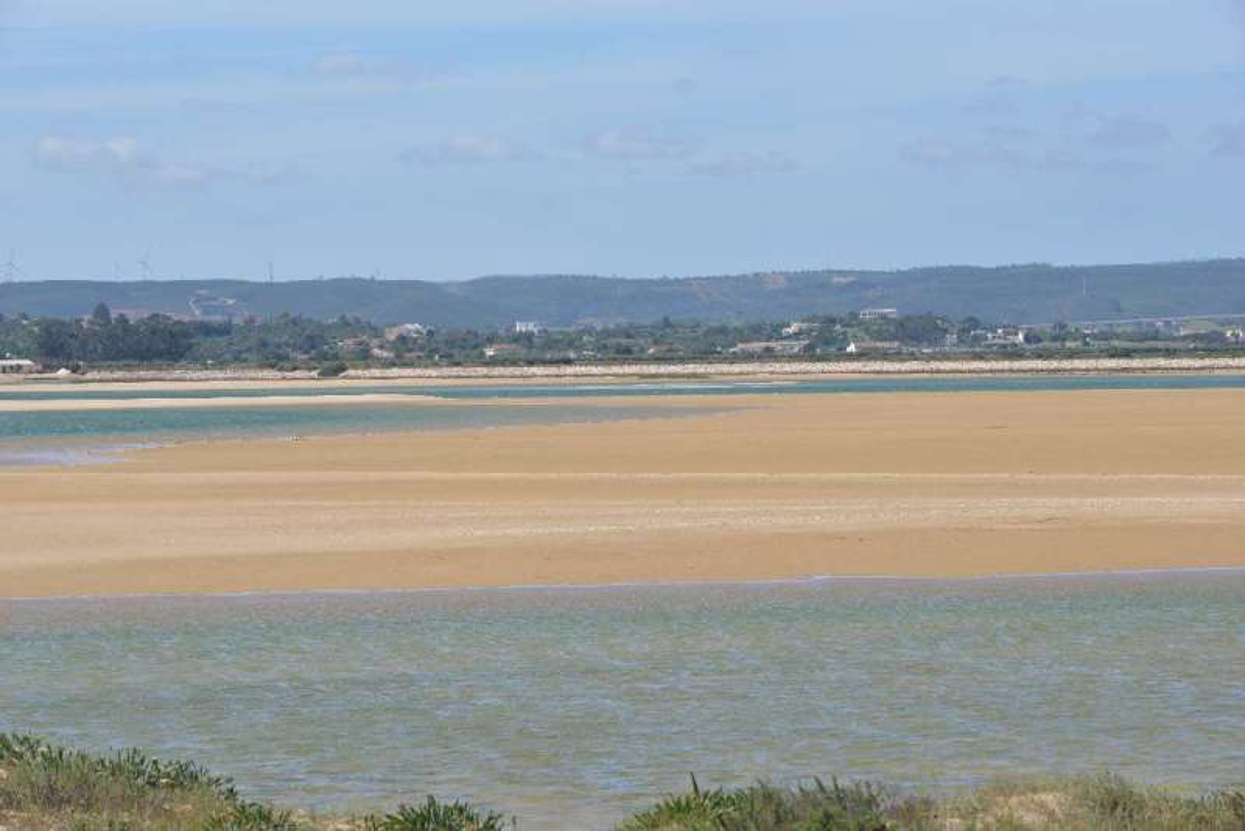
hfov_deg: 13.7
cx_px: 622
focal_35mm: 150
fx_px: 5189
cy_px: 416
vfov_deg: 9.2
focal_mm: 150
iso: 125
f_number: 11
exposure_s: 1/200
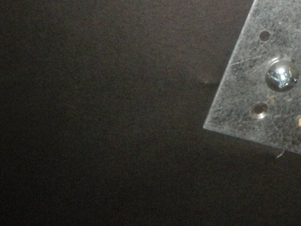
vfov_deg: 18.4
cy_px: 34
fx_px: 687
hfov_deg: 23.1
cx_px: 336
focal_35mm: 79
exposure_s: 1/60
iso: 400
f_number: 6.4
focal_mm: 5.9
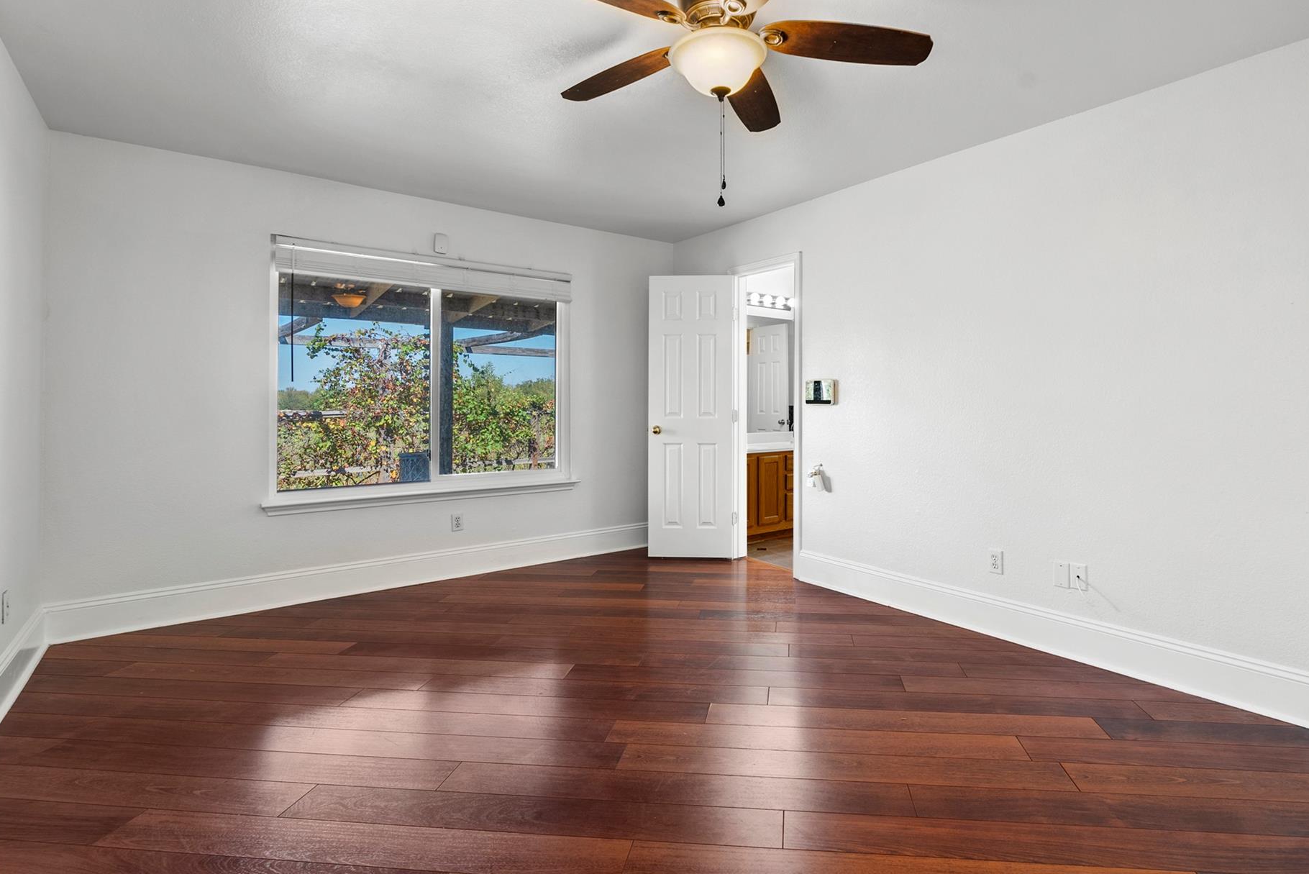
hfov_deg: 89.6
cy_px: 399
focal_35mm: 18
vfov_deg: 67.3
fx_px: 655
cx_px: 731
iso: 125
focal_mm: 16
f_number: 8
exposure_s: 5
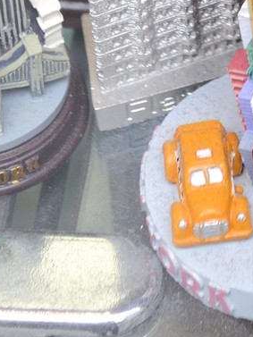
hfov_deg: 5.8
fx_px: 2464
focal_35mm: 253
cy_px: -376
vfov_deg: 7.5
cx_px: 468
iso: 800
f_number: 5
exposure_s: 1/250
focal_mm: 62
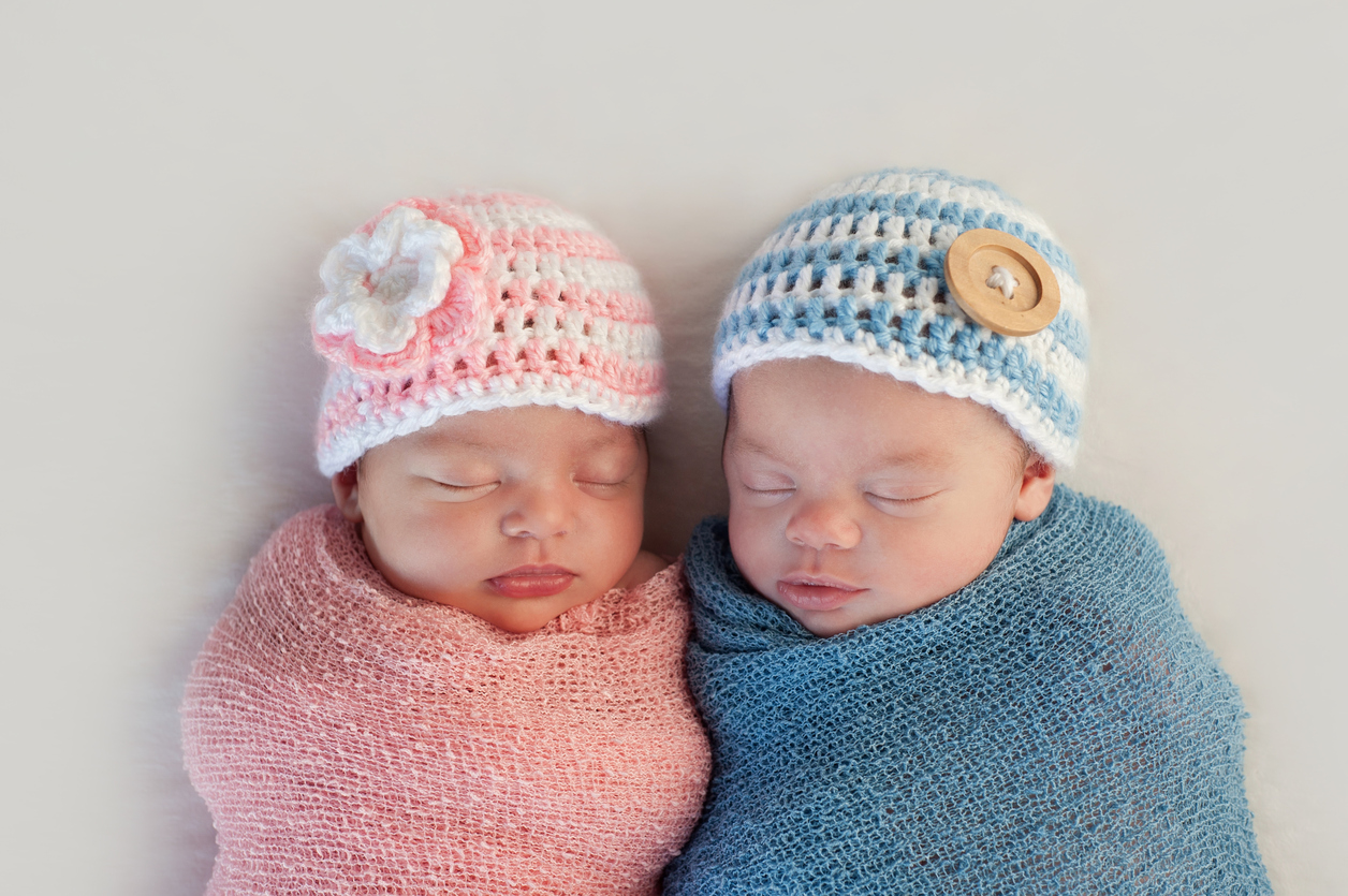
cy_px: 448
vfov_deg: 26.9
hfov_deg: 39.6
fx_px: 1870
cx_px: 674
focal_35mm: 50
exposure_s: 1/160
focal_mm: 50
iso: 400
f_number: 4
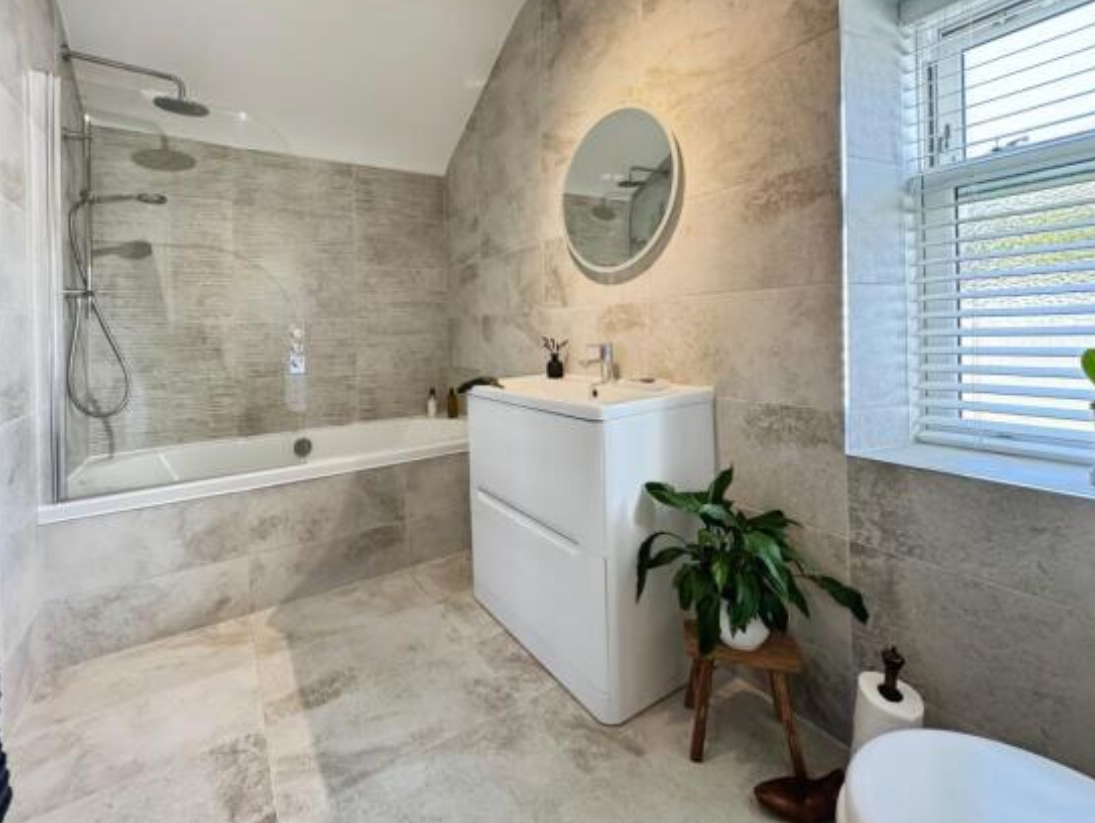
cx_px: 512
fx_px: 475
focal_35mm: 15
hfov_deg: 98.0
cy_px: 388
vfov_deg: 81.7
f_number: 2.2
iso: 320
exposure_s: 1/100
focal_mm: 2.22
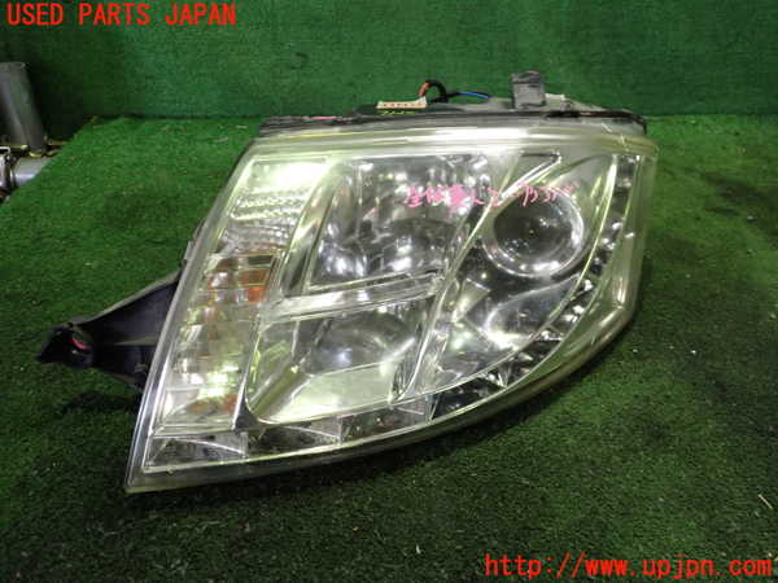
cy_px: 292
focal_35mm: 30
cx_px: 389
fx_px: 674
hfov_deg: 60.0
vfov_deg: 46.8
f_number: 2.3
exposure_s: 1/30
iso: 320
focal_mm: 5.4
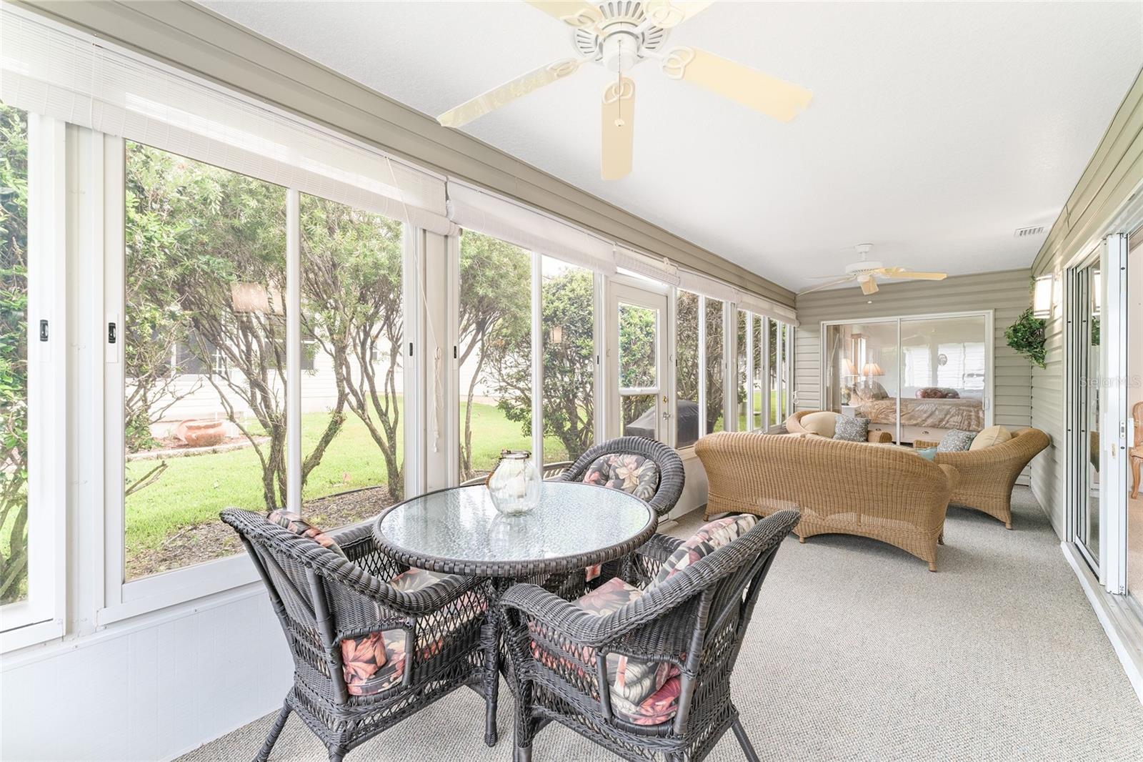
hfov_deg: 104.3
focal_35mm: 14
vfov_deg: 81.2
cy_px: 381
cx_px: 572
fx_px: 444
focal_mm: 14
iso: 320
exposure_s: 1/5
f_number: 8
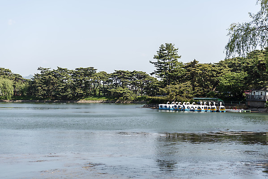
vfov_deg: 19.5
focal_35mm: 70
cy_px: 90
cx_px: 134
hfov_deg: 28.8
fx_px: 521
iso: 100
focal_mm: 70
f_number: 6.3
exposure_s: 1/320
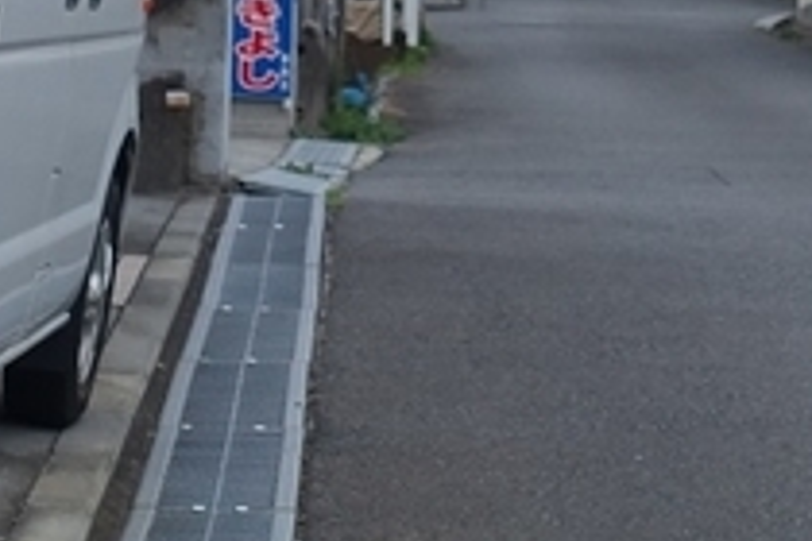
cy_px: -58
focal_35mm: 183
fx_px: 4127
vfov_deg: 7.5
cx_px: 313
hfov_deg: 11.2
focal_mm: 11.69
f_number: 2.8
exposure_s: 1/40
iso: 200
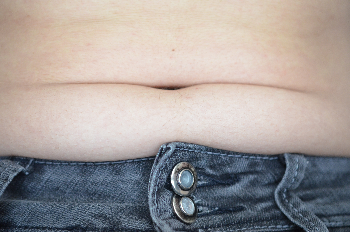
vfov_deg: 22.5
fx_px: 582
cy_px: 116
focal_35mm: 60
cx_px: 175
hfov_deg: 33.5
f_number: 3
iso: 1400
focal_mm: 40
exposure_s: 1/30
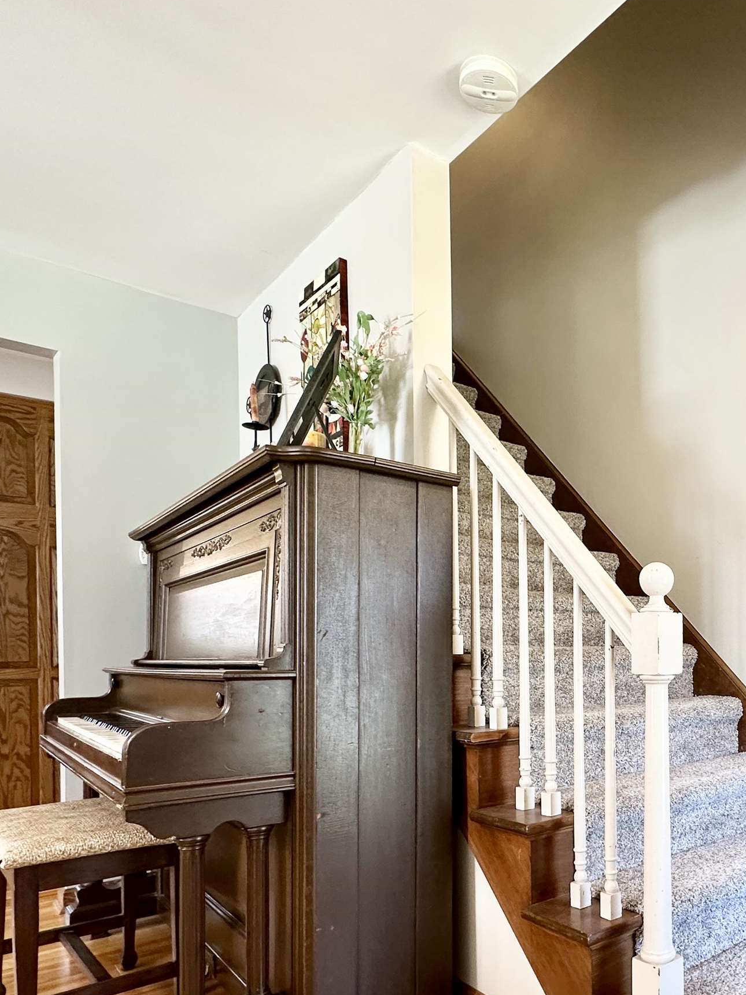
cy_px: 649
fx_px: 718
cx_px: 648
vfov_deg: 67.8
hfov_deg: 49.8
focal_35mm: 25
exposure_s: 1/60
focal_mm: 2.22
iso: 160
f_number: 2.2
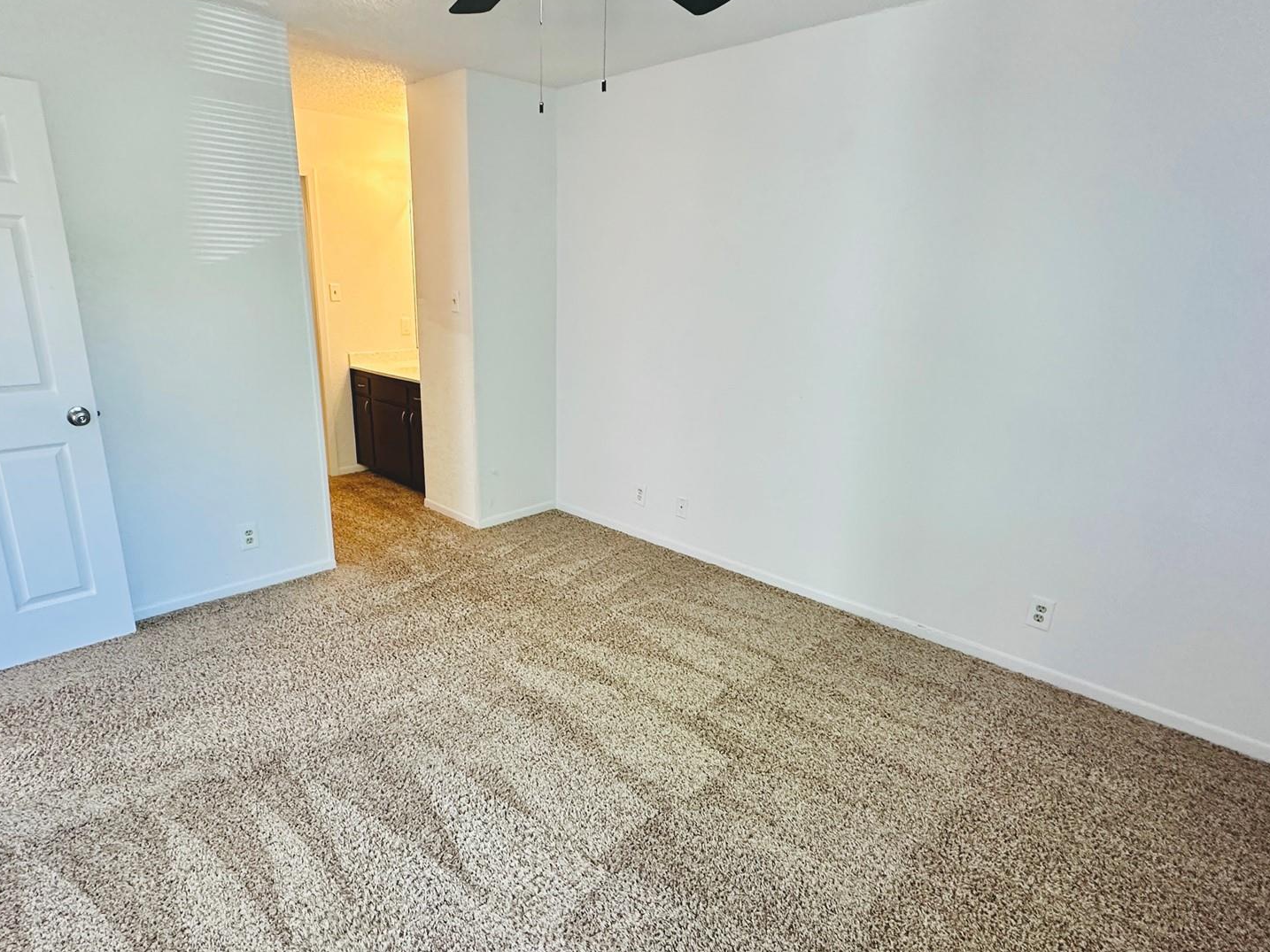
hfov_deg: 81.7
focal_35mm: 20
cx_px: 600
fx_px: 734
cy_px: 489
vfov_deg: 65.9
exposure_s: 1/120
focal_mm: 2.22
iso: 250
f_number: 2.2
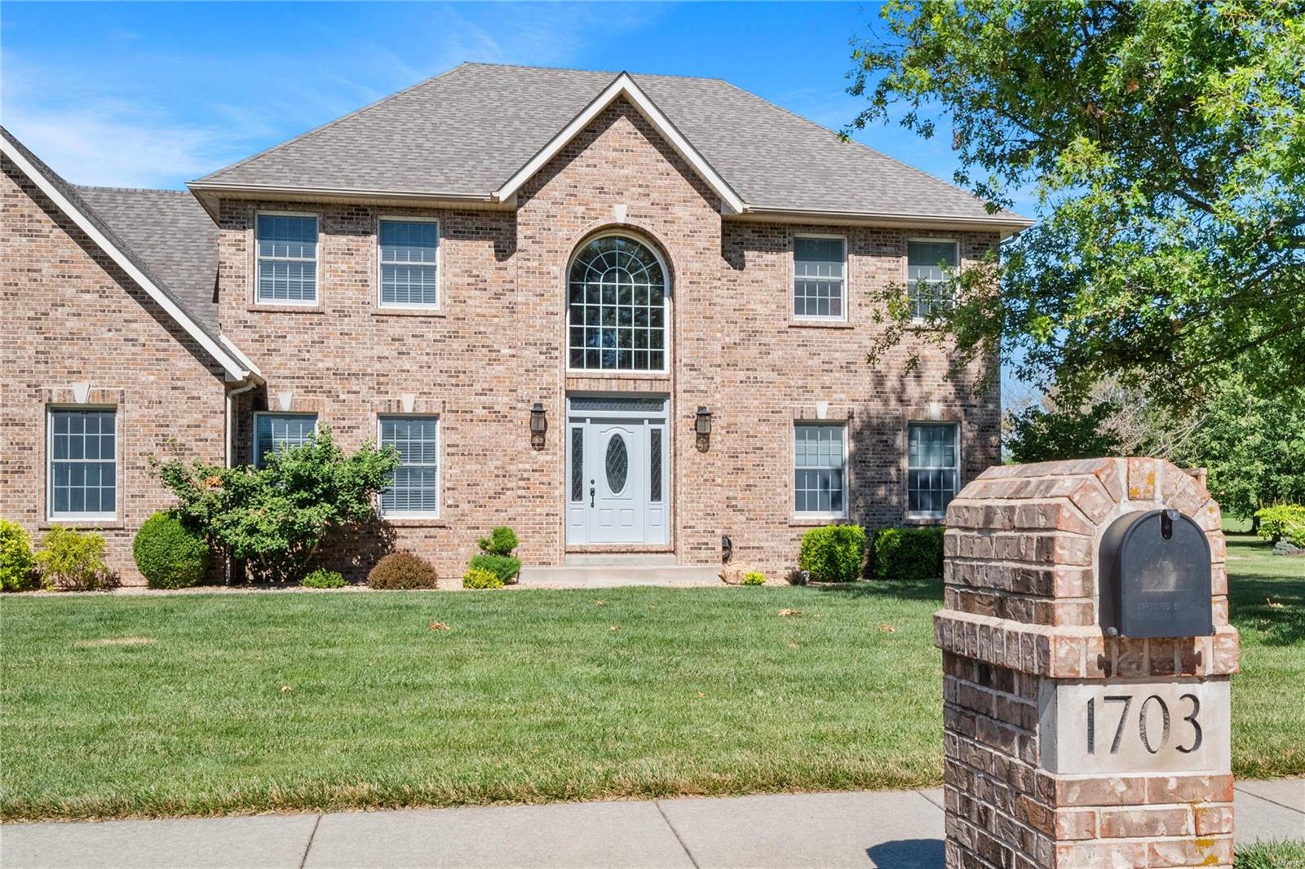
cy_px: 434
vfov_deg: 41.1
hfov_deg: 58.7
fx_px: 1160
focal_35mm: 32
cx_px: 652
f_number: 10
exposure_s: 1/400
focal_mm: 16
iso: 400
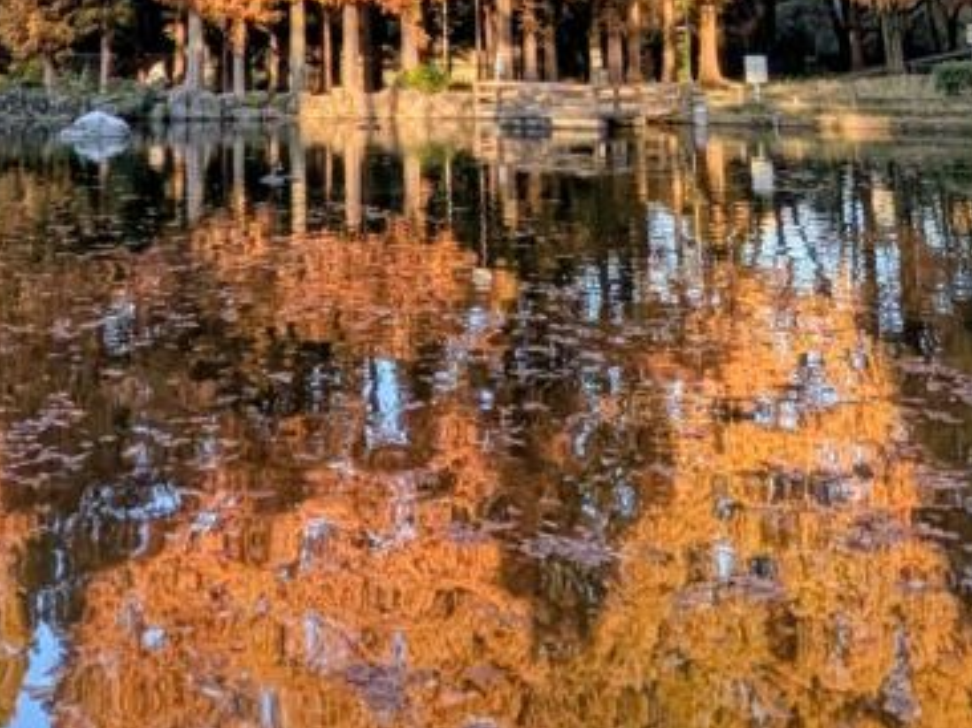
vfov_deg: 29.6
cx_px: 284
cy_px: -141
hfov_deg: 43.8
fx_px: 1179
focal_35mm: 42
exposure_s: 1/861
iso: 53
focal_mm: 2.02
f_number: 1.7
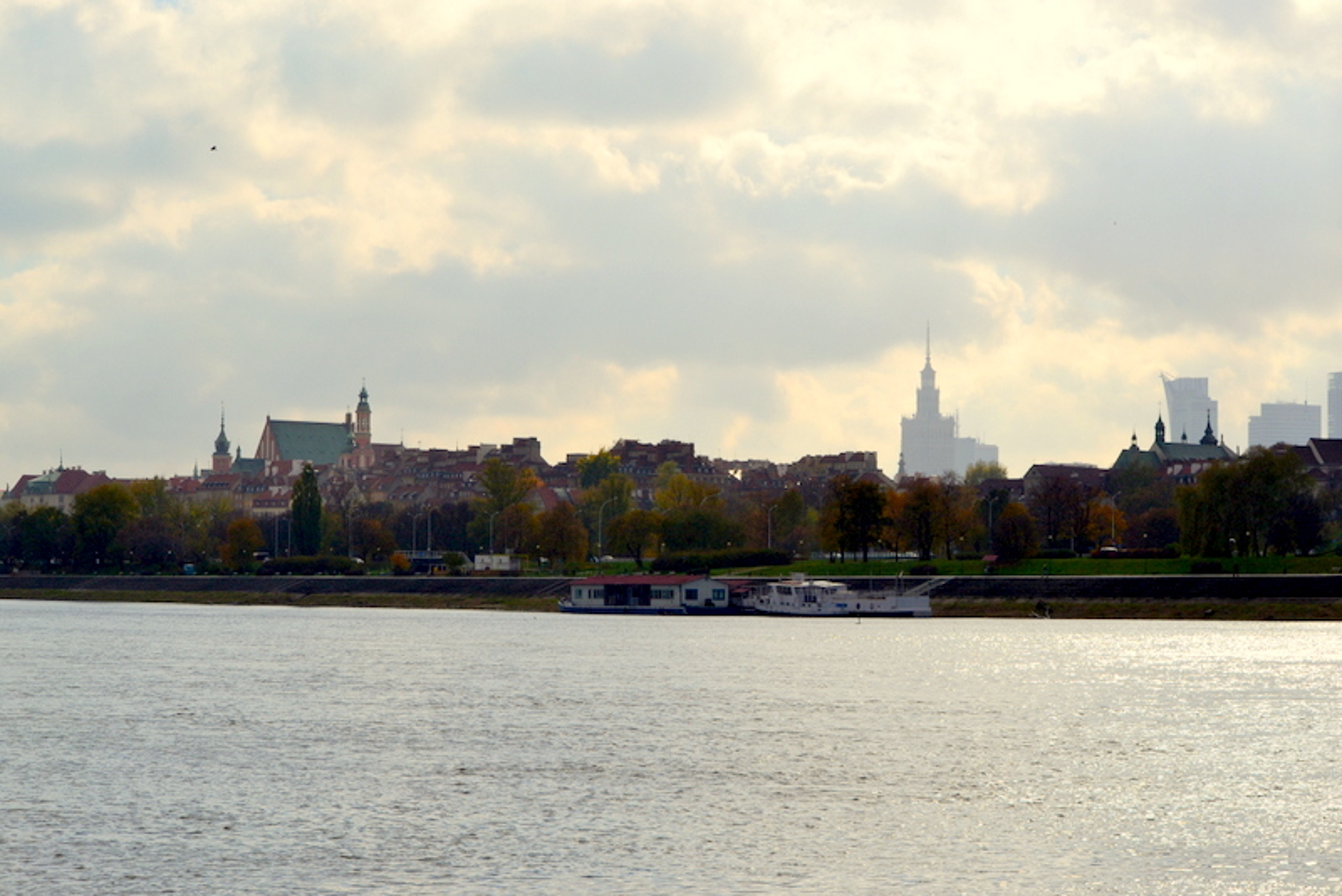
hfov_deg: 24.6
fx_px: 3076
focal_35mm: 82
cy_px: 448
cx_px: 671
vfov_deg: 16.6
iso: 140
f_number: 11
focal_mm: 55
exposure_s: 1/500
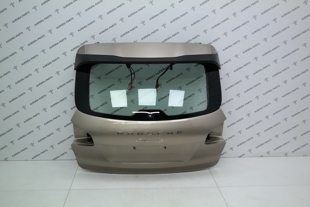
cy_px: 104
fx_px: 396
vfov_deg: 29.2
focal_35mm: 46
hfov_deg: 42.7
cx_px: 155
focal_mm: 30
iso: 200
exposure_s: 1/60
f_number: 4.5
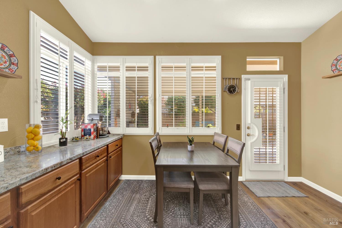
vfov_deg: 81.3
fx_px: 133
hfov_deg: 104.2
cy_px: 114
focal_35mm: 14
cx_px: 171
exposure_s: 1/4
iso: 100
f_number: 14
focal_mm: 14
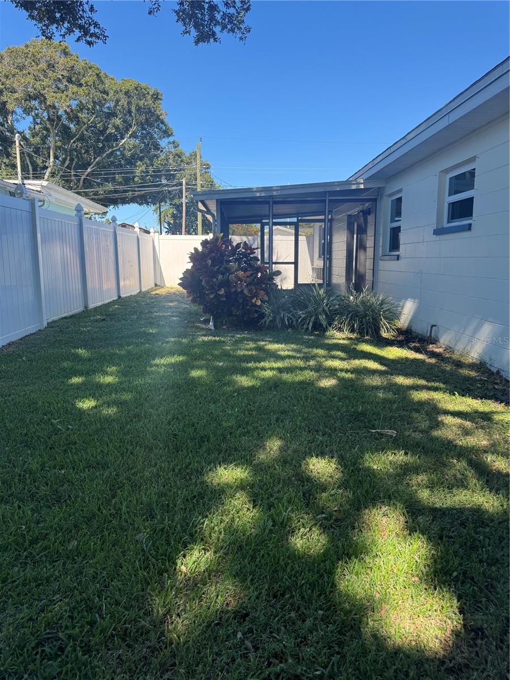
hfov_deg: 56.8
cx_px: 255
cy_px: 340
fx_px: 471
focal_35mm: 24
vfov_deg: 71.6
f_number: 1.78
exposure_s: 1/1112
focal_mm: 6.76
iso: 80
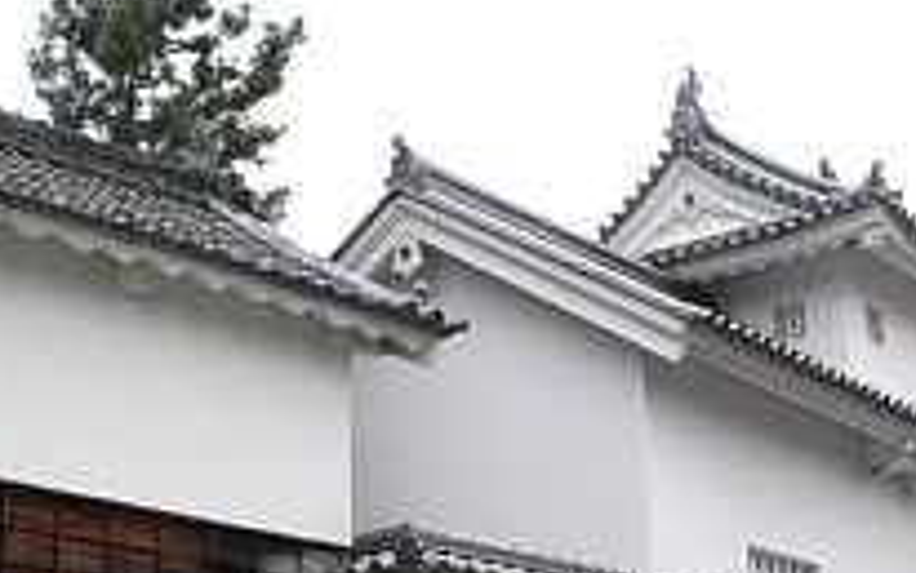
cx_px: 338
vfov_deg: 18.0
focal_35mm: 72
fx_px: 1798
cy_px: 453
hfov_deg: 28.5
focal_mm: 7.4
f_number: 5.6
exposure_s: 1/160
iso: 80
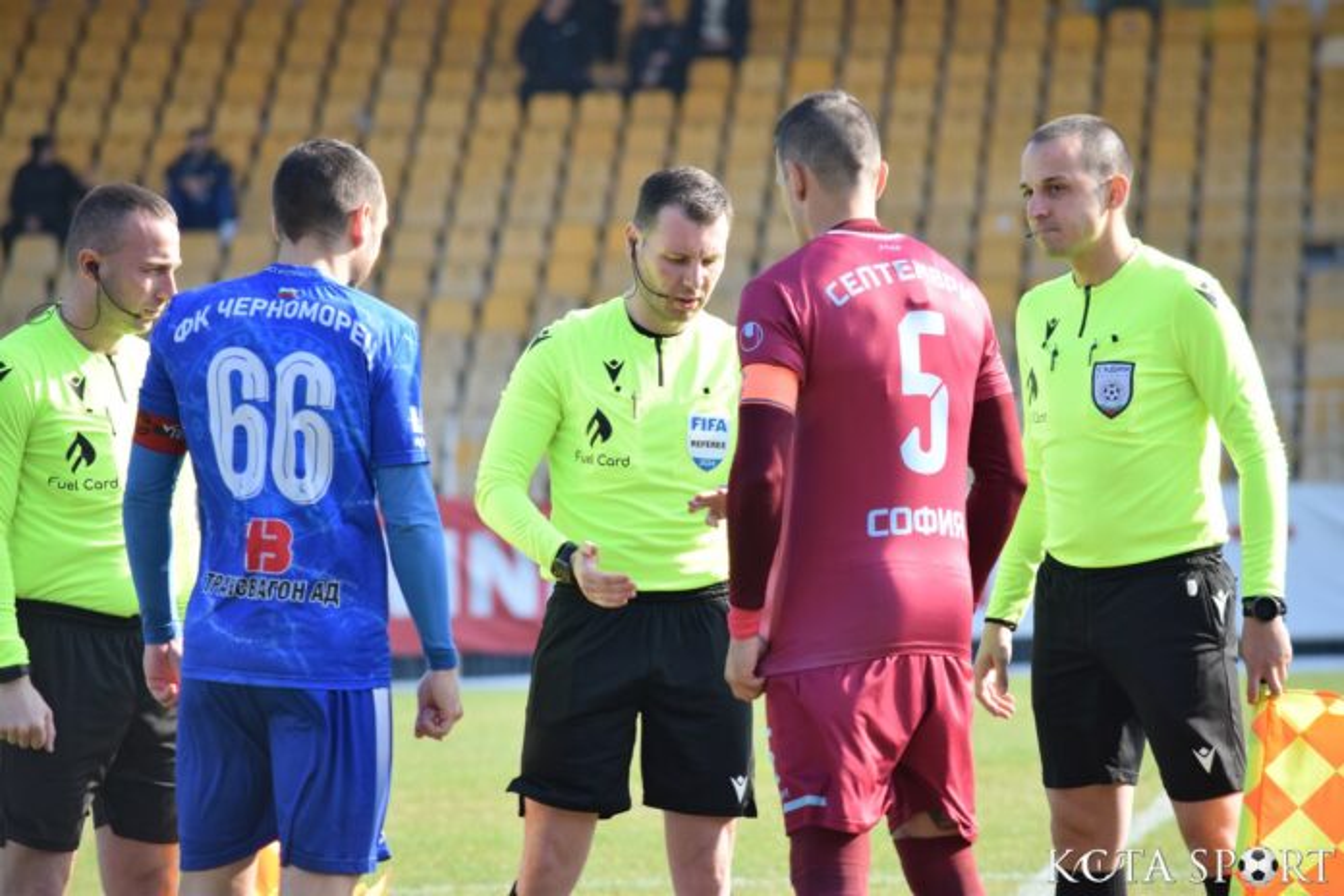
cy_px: 448
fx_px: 11199
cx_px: 672
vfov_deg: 4.6
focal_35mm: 300
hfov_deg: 6.9
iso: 800
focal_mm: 200
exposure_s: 1/1000
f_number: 5.6
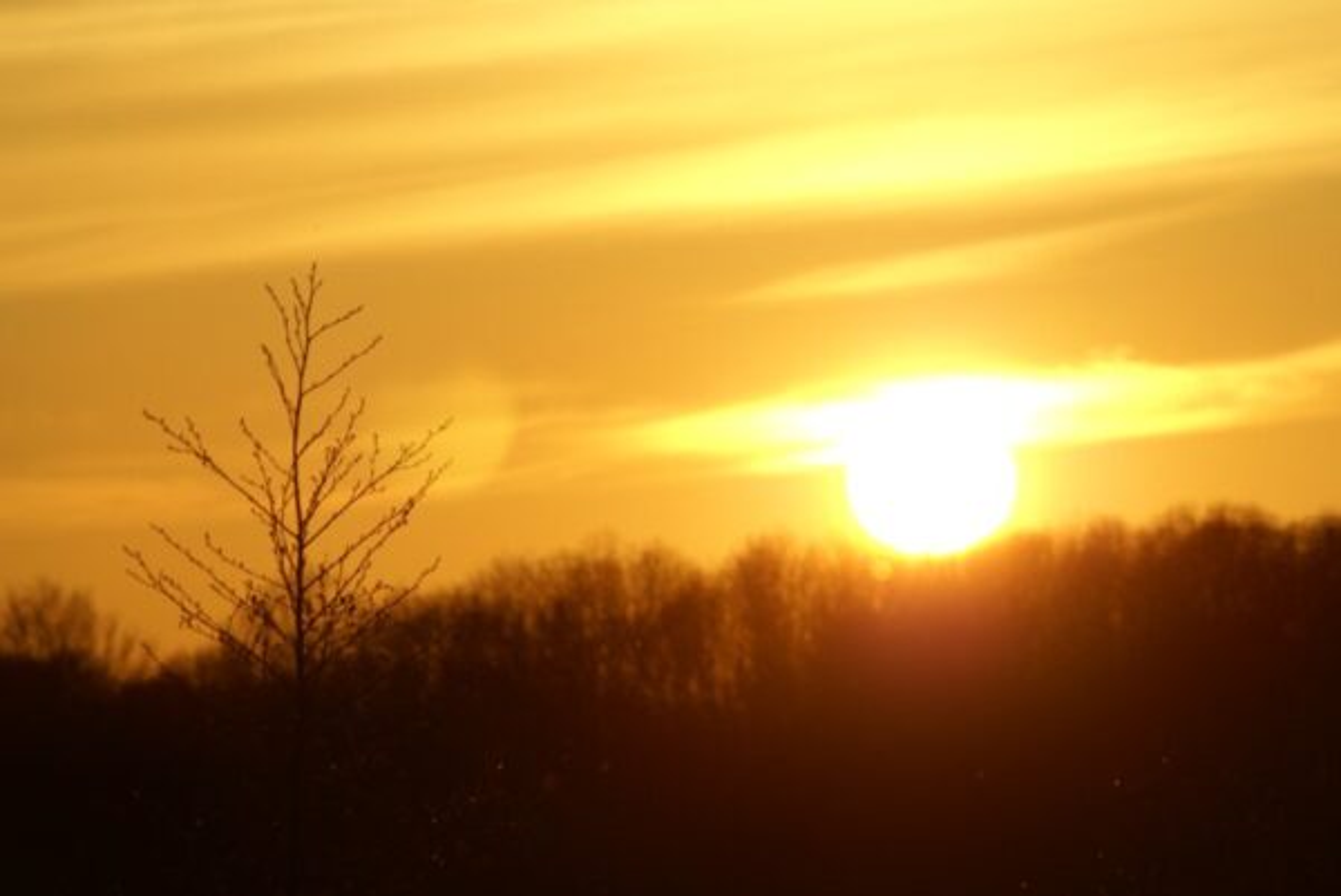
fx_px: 16774
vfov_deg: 3.1
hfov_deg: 4.6
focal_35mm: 450
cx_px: 670
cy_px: 448
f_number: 9
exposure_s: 1/640
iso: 100
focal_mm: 300
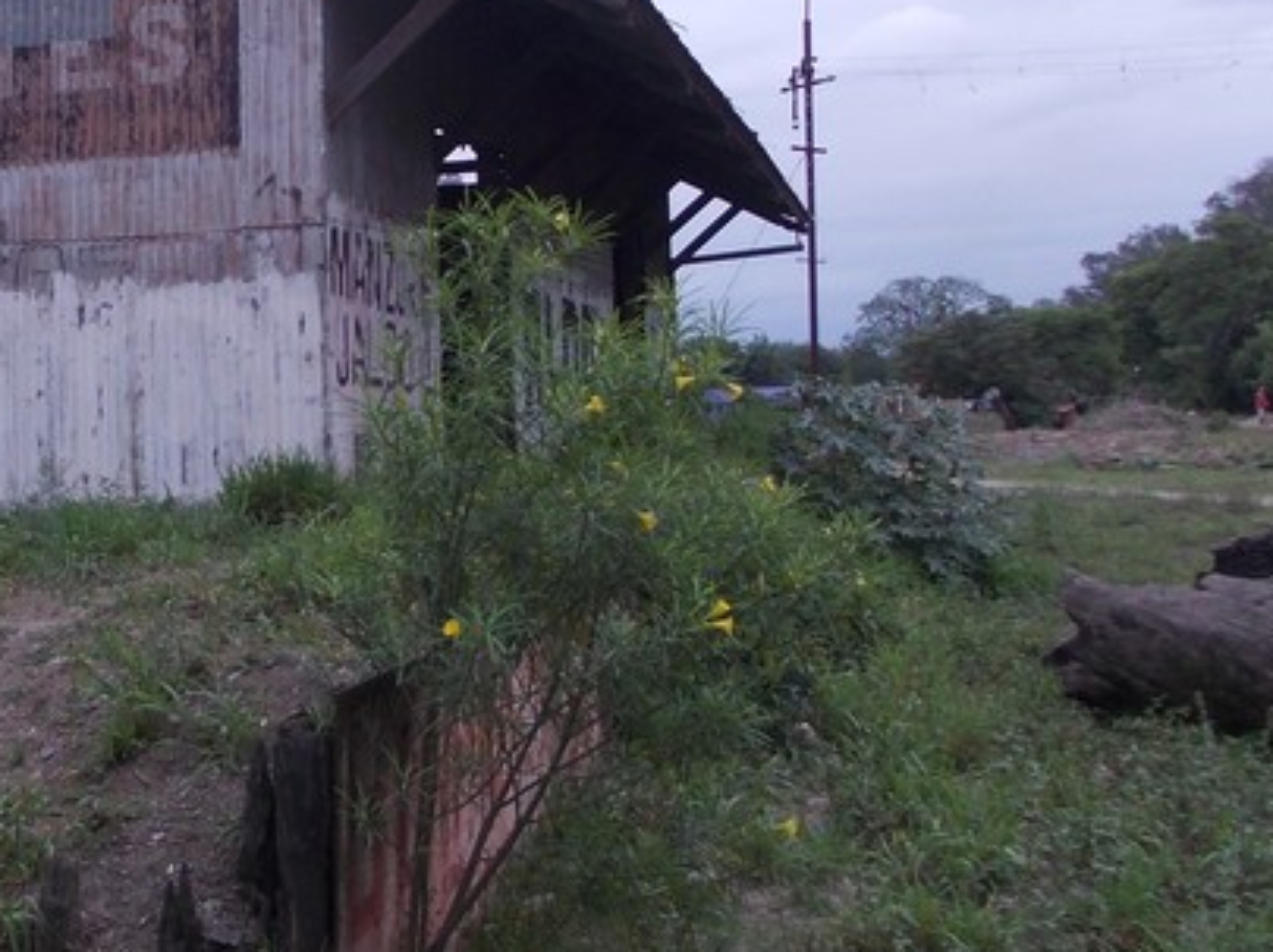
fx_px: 1947
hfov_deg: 34.9
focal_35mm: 53
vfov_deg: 27.3
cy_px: 305
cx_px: 236
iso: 80
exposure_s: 1/250
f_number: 5.4
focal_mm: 4
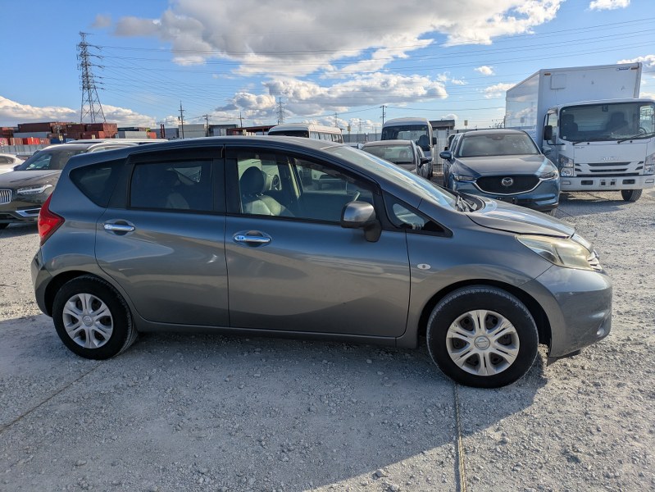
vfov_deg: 54.9
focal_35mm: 25
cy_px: 246
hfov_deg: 69.4
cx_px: 328
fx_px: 473
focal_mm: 5.43
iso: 46
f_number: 1.89
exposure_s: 1/2370
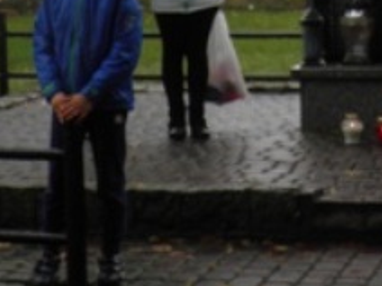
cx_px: 288
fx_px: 1467
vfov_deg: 10.9
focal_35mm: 133
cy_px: -92
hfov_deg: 14.8
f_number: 3.9
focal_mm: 6.3
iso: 50
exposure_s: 1/50
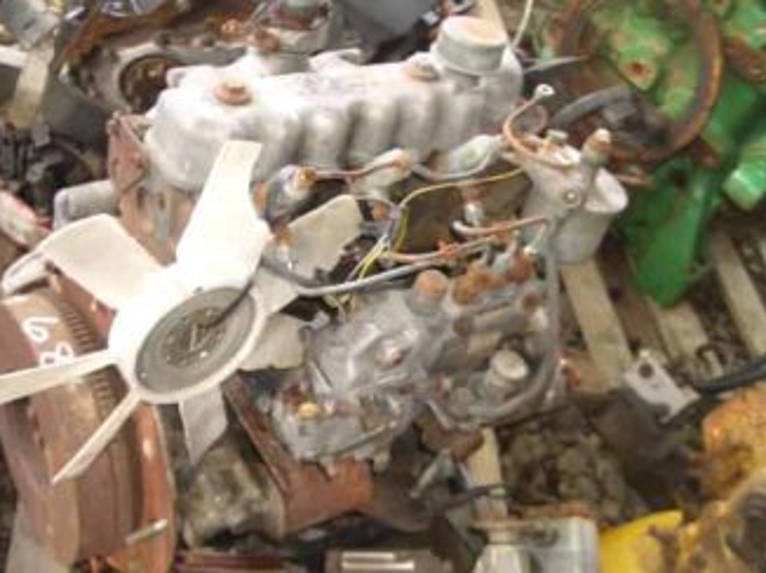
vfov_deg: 33.5
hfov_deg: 43.6
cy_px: 308
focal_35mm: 43
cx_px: 298
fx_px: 951
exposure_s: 1/60
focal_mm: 5.8
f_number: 2.6
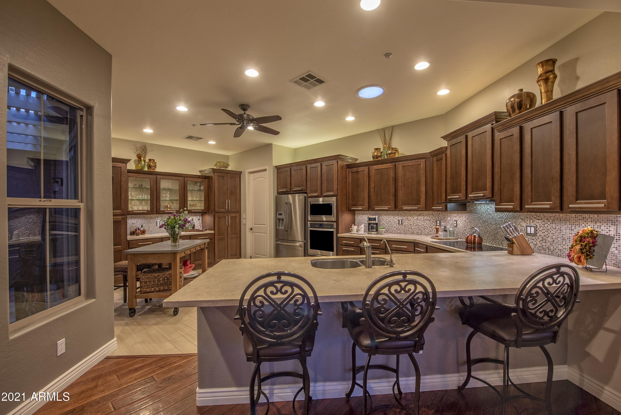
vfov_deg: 77.4
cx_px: 310
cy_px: 208
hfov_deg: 100.4
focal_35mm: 15
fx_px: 259
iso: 250
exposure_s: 1/5
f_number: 8
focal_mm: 15
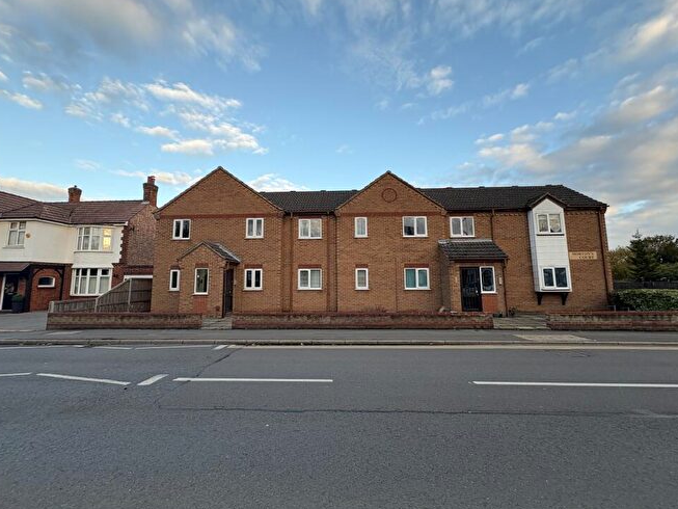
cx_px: 333
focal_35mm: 15
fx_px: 294
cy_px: 246
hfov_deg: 98.2
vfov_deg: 81.7
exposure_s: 1/226
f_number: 2.2
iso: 40
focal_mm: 2.22
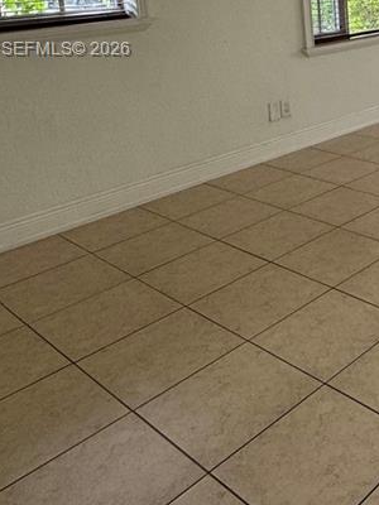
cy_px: 50
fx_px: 613
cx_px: 465
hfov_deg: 29.2
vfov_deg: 41.3
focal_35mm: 42
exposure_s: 1/120
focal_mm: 2.22
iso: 100
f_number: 2.2
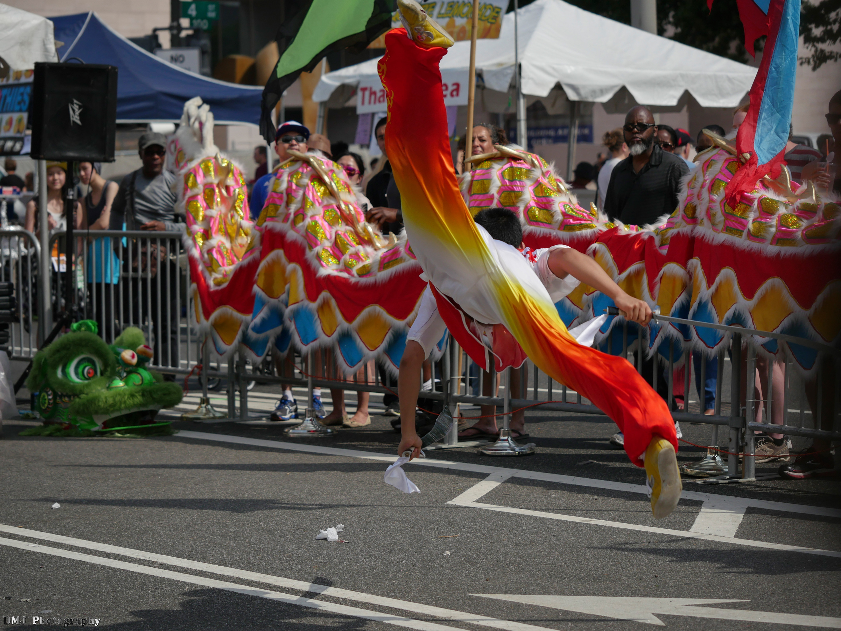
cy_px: 316
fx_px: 2915
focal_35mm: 120
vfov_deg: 12.3
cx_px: 420
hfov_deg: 16.4
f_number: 3.2
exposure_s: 1/5000
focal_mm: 60
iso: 200
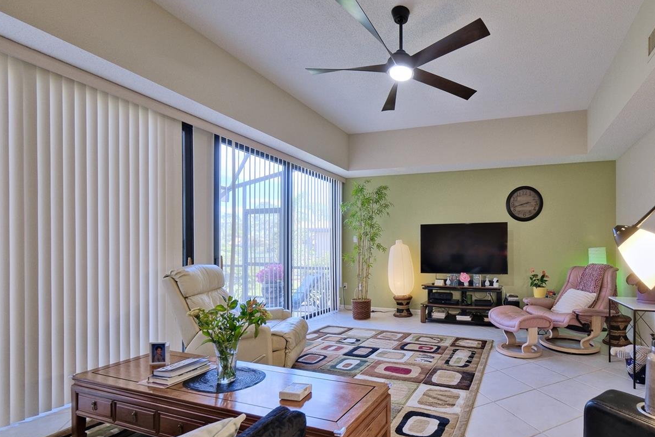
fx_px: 291
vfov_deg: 73.3
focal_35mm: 16
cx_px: 421
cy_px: 252
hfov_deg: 94.1
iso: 640
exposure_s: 1/25
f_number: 5.6
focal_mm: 8
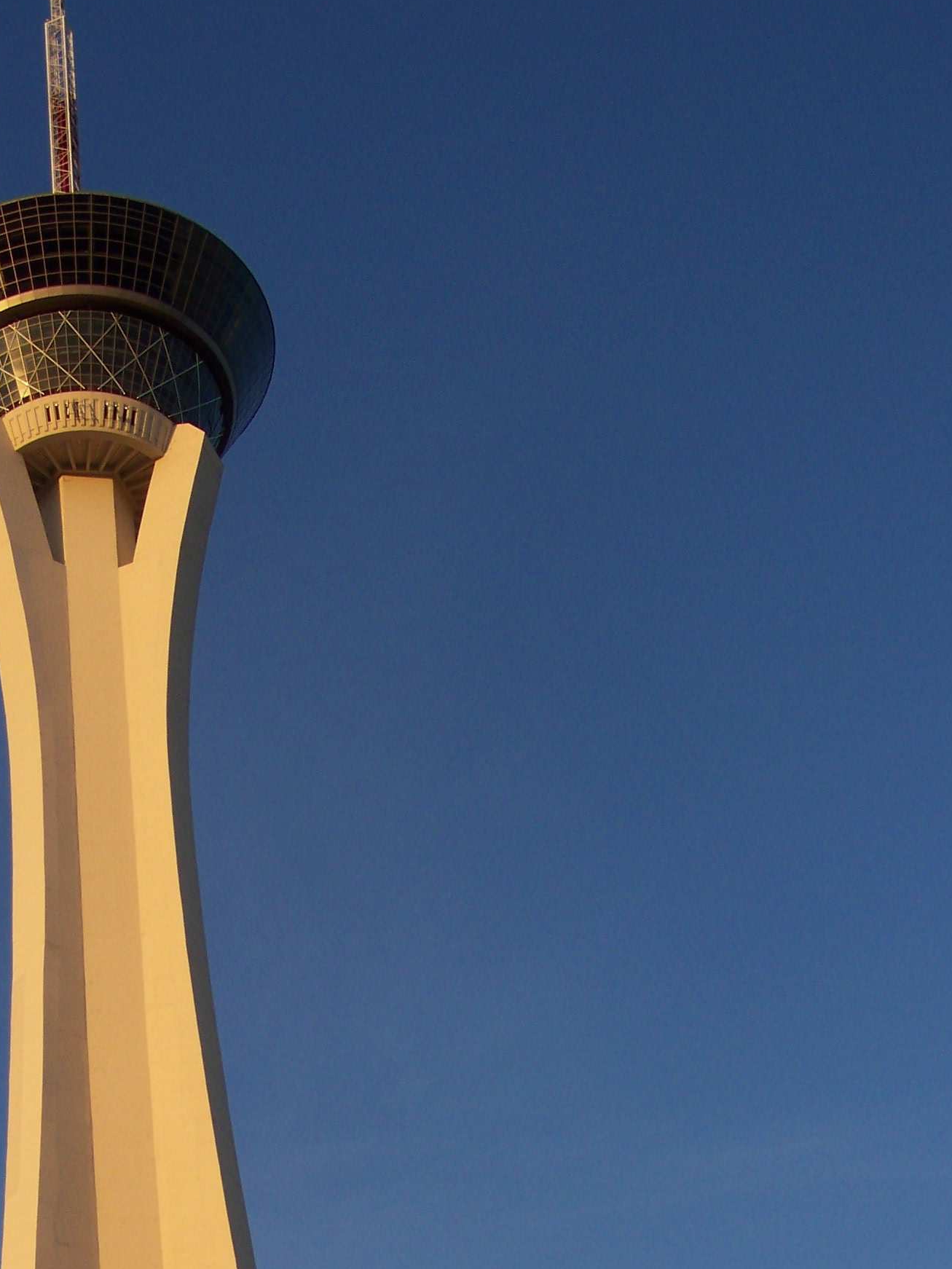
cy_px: 1050
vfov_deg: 28.2
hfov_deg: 21.8
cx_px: 246
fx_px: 2456
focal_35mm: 67
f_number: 4
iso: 64
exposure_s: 1/320
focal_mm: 6.3
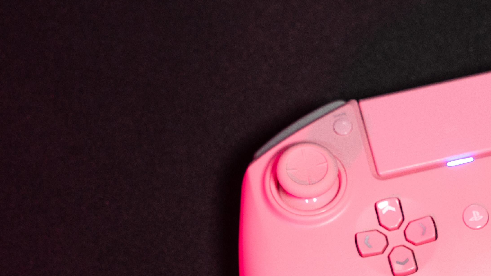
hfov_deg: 14.9
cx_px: 541
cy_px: 444
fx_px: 1836
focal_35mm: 141
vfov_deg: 8.4
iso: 640
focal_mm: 49
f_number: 5
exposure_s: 1/80
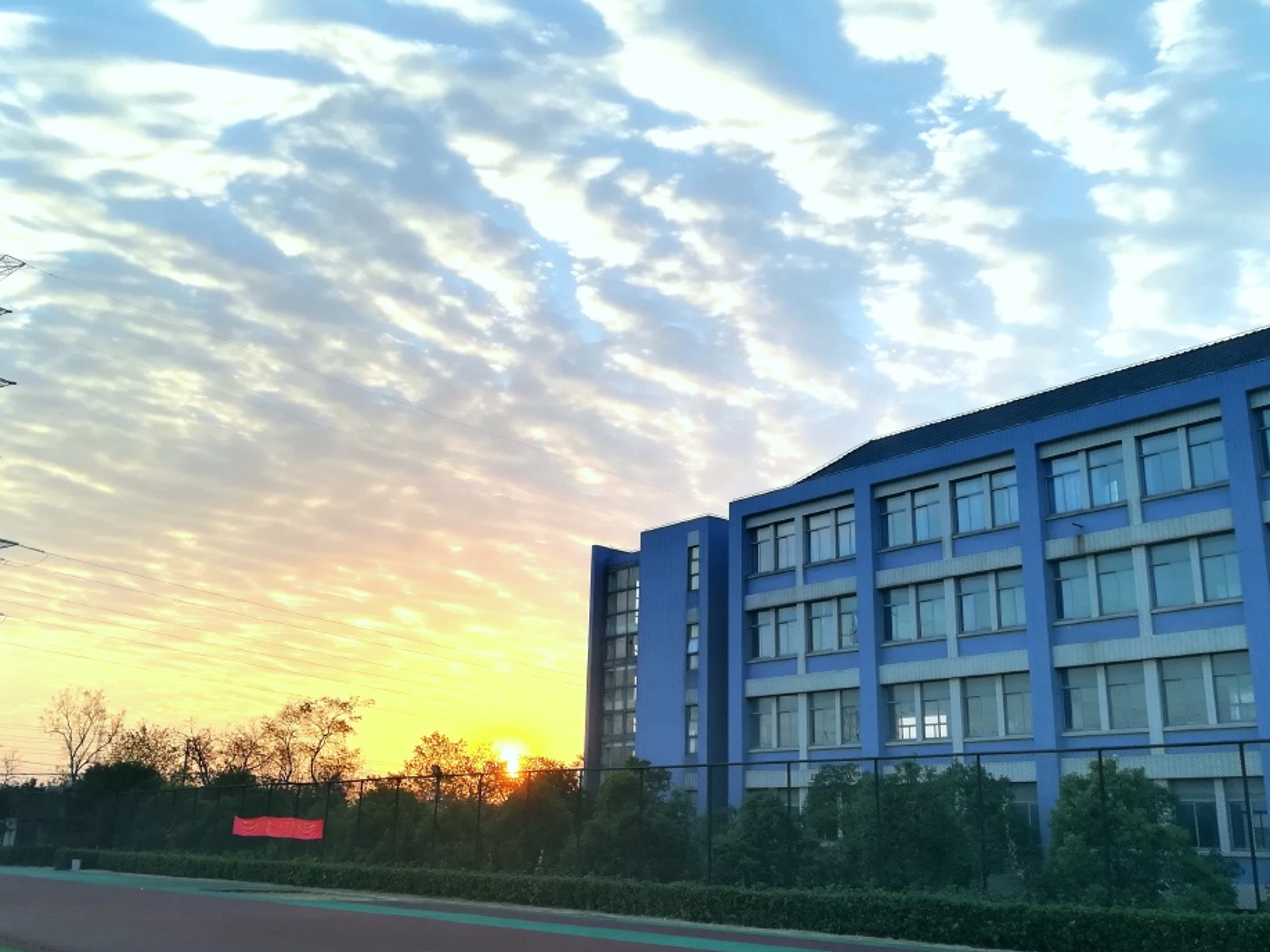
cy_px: 447
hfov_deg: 54.0
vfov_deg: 41.8
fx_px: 1247
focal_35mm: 34
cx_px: 628
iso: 50
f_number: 2.2
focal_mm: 3.83
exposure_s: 1/304
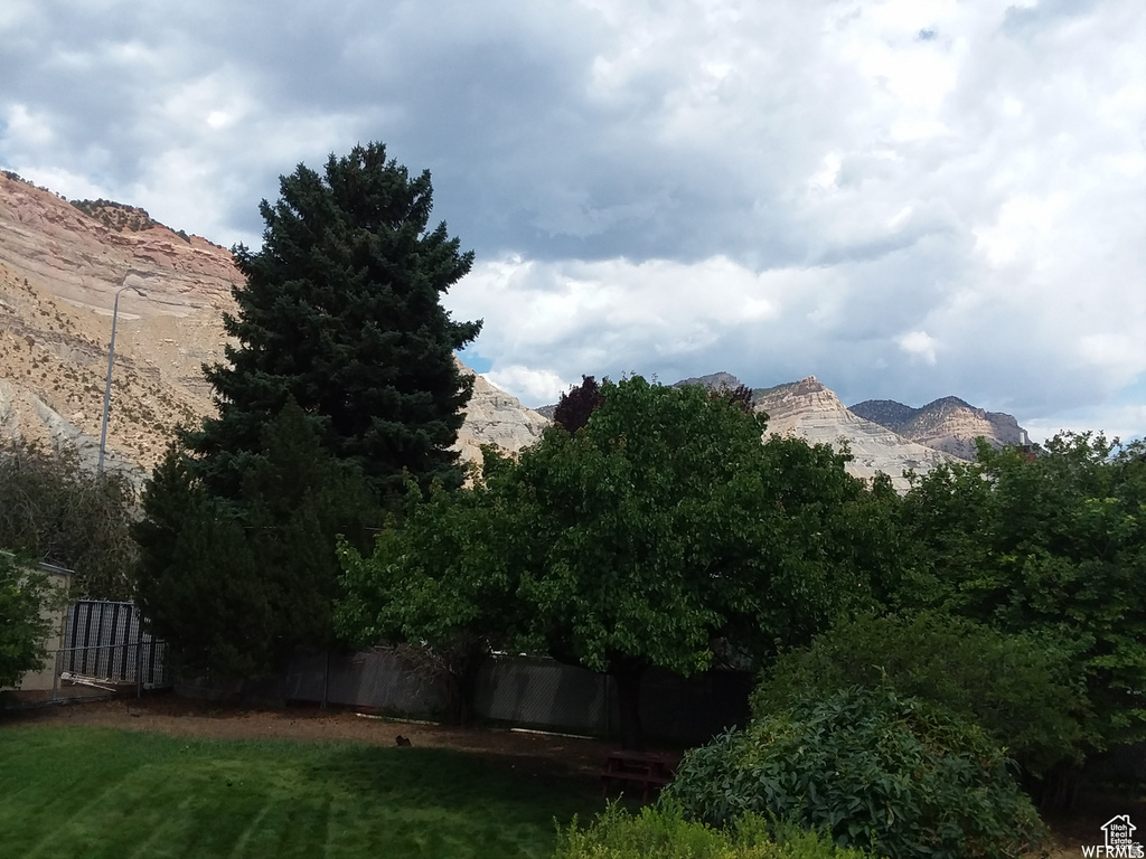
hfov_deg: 61.7
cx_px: 573
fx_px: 960
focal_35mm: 29
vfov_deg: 48.2
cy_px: 430
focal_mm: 2.47
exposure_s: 1/1570
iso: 40
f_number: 1.9
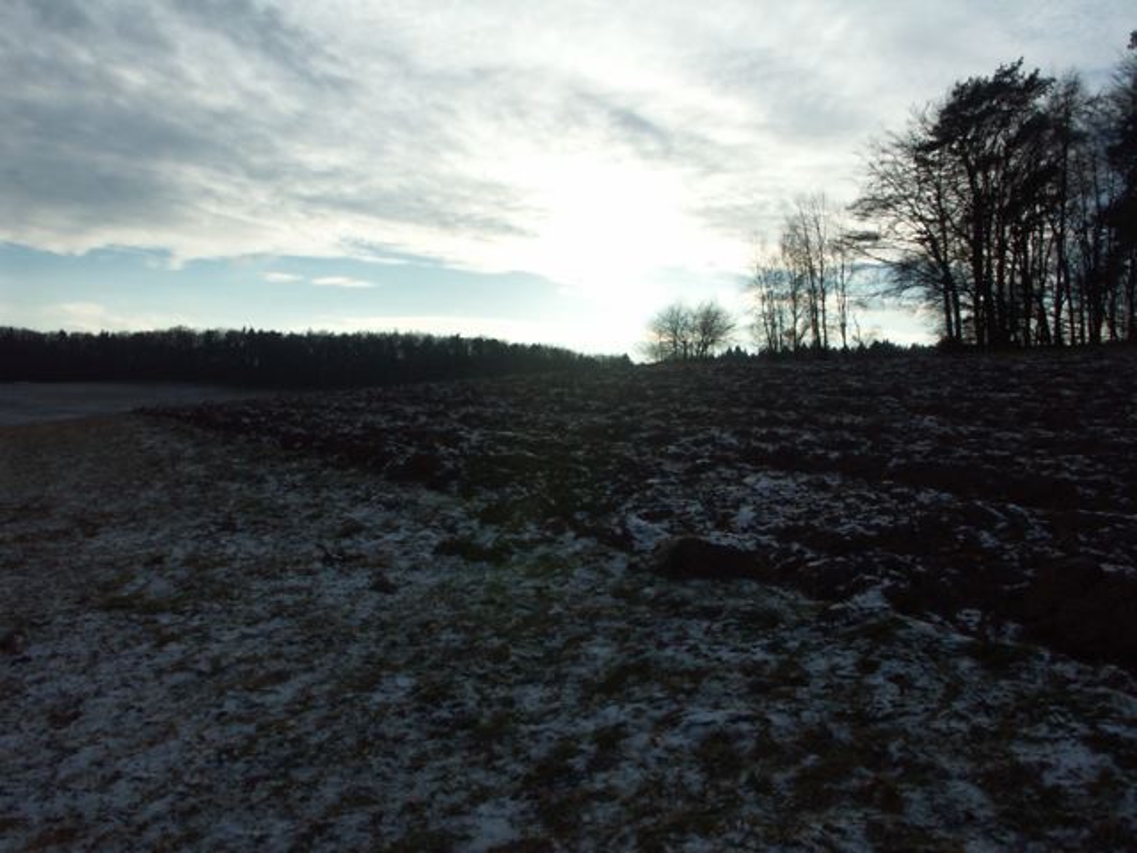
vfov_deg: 49.7
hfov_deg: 63.4
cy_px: 426
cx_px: 568
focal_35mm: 28
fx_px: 920
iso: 100
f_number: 8
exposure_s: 1/640
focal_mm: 7.2
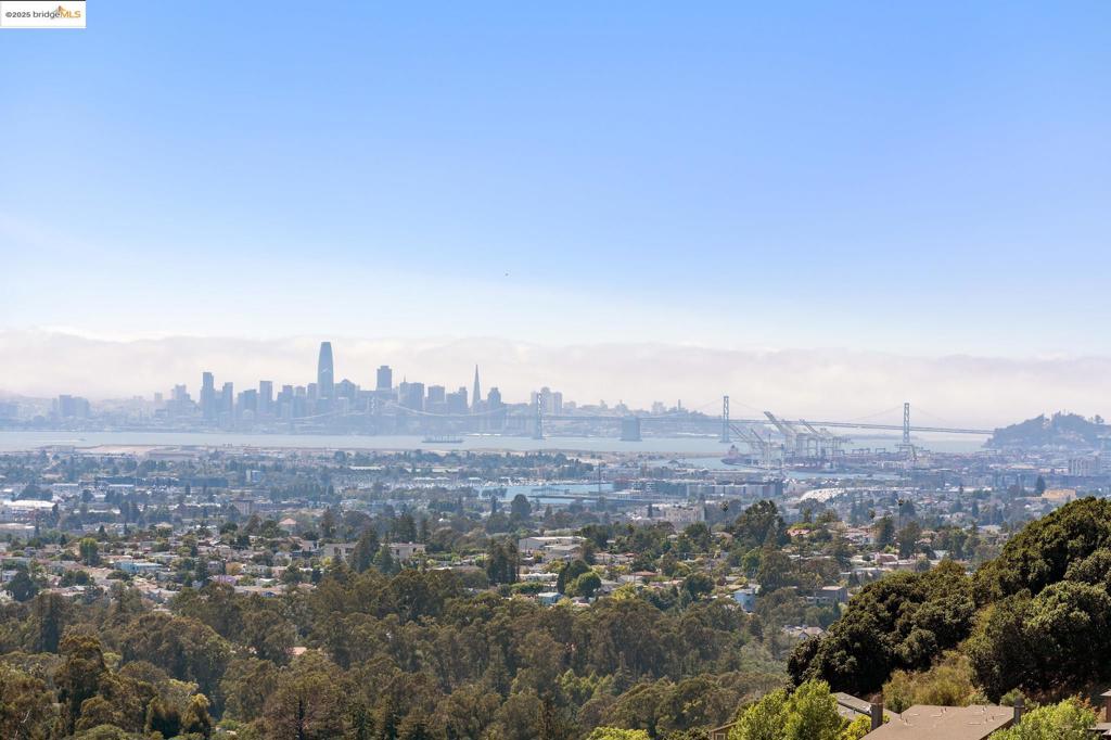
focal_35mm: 180
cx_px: 556
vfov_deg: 7.6
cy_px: 370
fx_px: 5553
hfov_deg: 11.4
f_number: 8
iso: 100
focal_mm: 180
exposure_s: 1/400
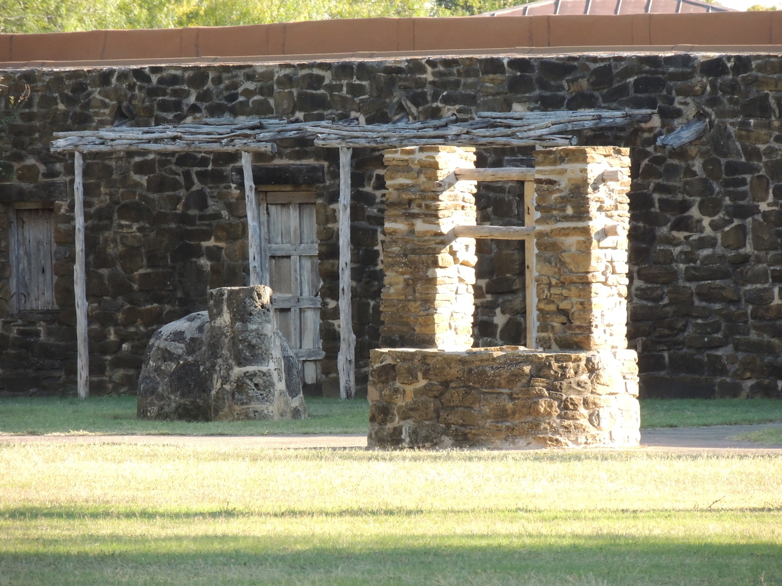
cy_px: 293
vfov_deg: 3.2
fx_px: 10618
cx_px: 391
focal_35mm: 470
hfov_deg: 4.2
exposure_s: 1/400
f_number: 4.9
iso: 450
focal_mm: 83.8
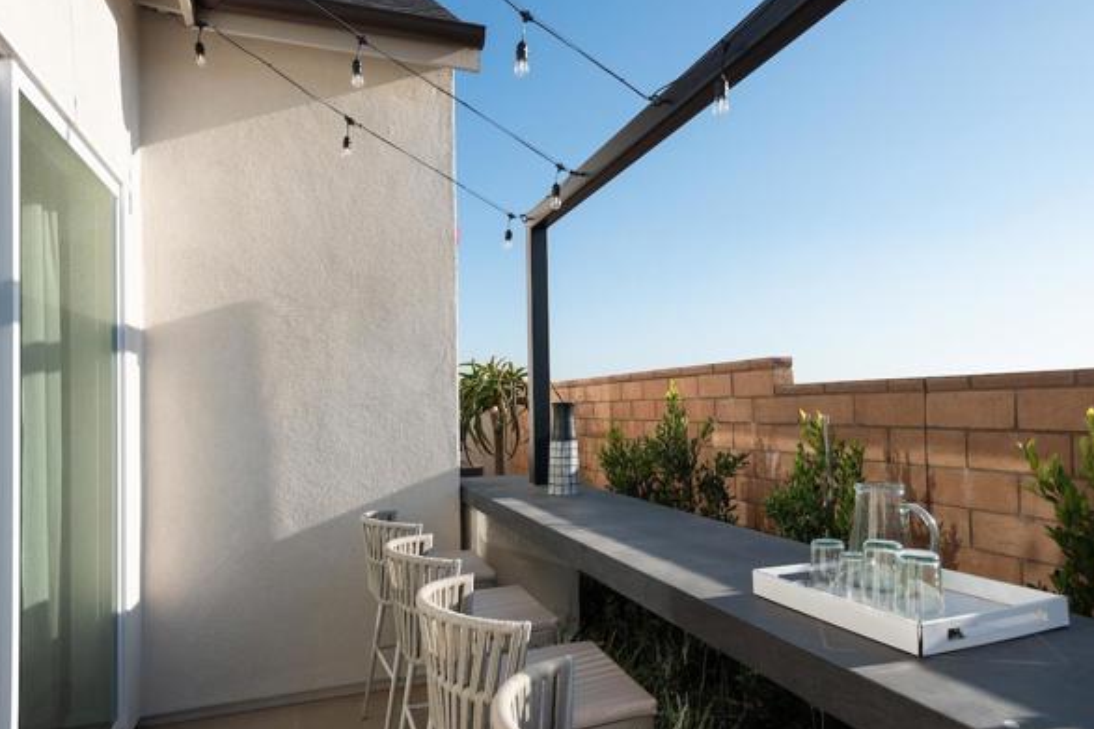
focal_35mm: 24
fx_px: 729
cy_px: 389
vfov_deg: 53.1
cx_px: 587
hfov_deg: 73.7
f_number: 8
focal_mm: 22
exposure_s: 1/250
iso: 100
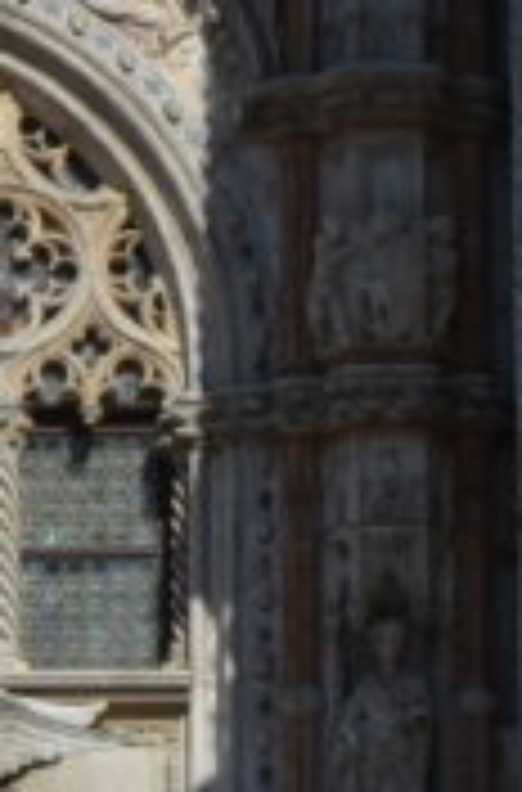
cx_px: -130
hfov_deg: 6.0
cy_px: 936
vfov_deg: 9.0
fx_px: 4976
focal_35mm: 227
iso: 100
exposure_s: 1/400
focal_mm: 26
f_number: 10
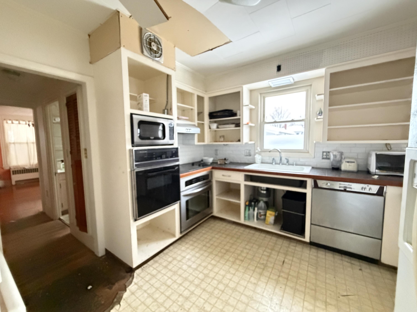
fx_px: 169
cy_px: 156
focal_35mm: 14
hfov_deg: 102.1
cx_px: 208
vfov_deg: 85.7
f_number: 2.2
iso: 1250
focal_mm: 2.22
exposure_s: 1/58
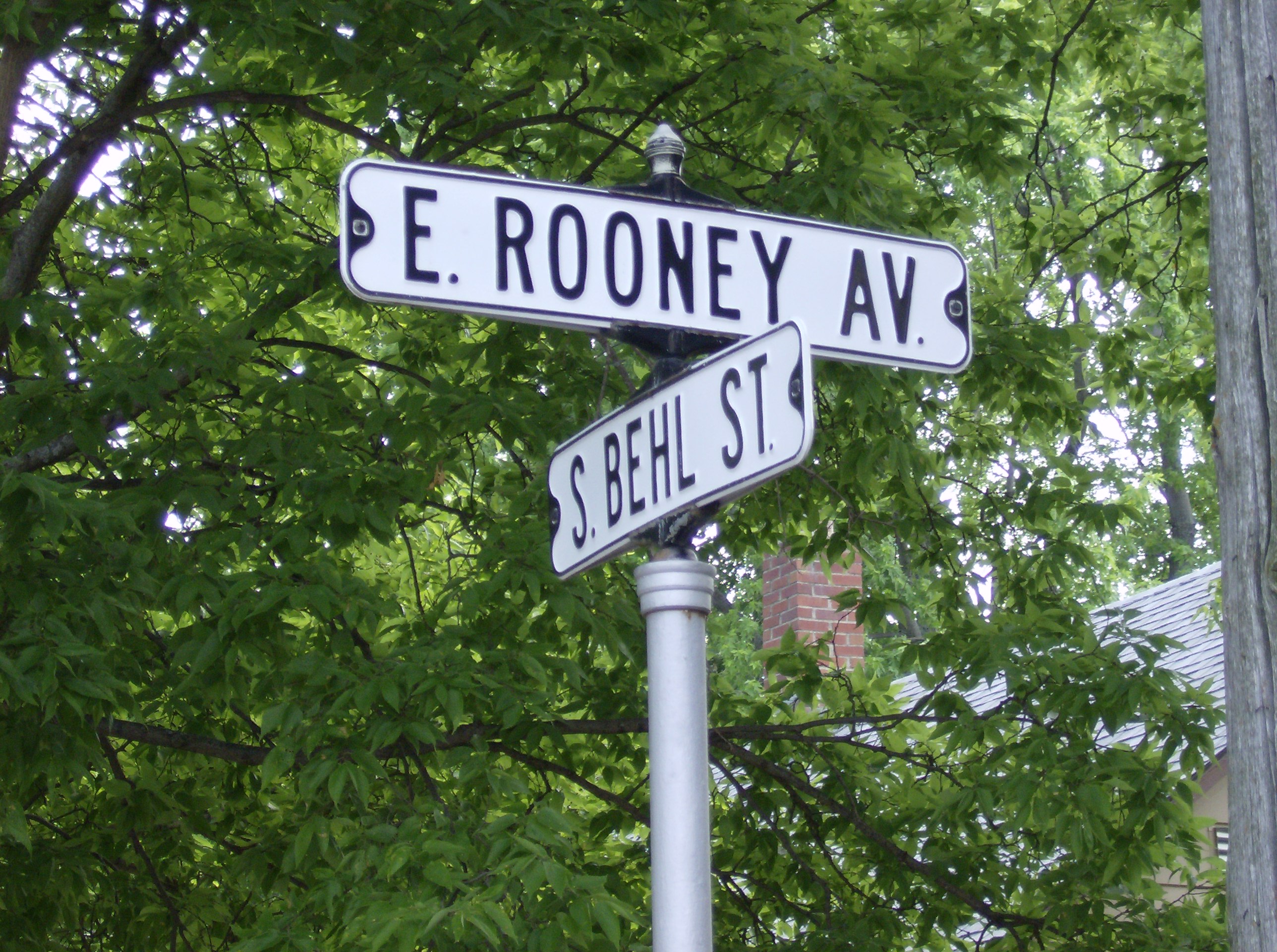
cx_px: 638
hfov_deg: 18.1
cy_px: 476
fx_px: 4012
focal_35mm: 109
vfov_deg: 13.5
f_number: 4.8
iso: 132
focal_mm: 18
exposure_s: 1/134
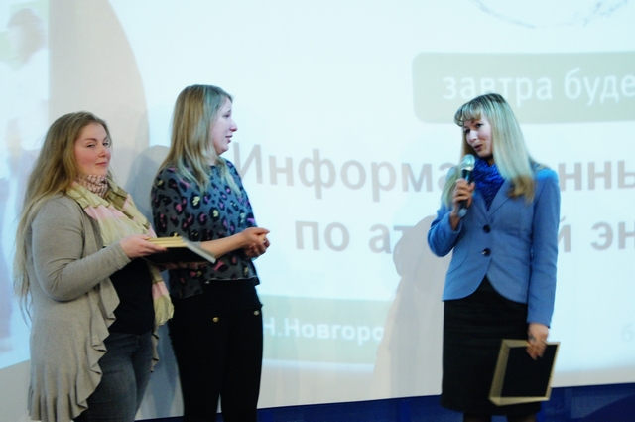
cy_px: 211
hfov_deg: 24.6
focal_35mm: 82
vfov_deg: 16.5
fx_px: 1453
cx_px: 318
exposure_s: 1/15
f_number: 5.6
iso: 1600
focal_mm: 55
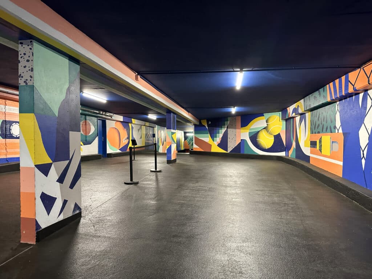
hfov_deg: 71.6
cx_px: 186
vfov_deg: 56.8
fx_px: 258
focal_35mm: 24
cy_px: 140
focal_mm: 6.86
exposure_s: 1/50
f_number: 1.78
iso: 500
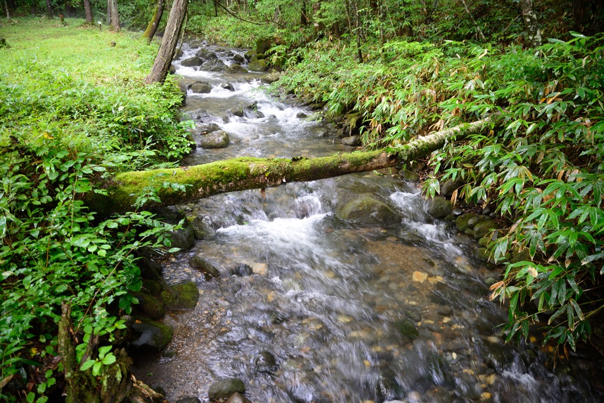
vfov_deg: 53.1
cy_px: 202
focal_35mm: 24
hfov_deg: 73.7
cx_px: 302
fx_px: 403
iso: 100
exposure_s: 1/15
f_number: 2.8
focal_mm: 24
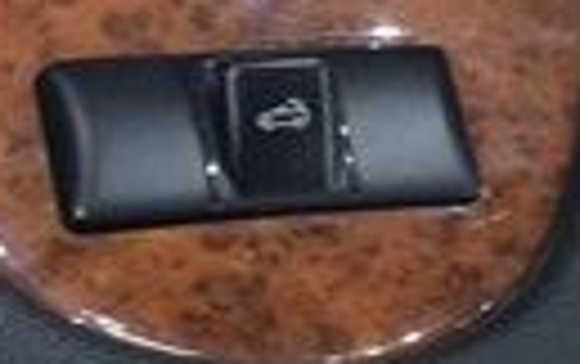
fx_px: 2659
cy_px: 45
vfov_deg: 7.8
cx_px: 584
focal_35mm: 168
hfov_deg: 12.3
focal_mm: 3.3
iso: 100
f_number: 2.4
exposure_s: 1/24
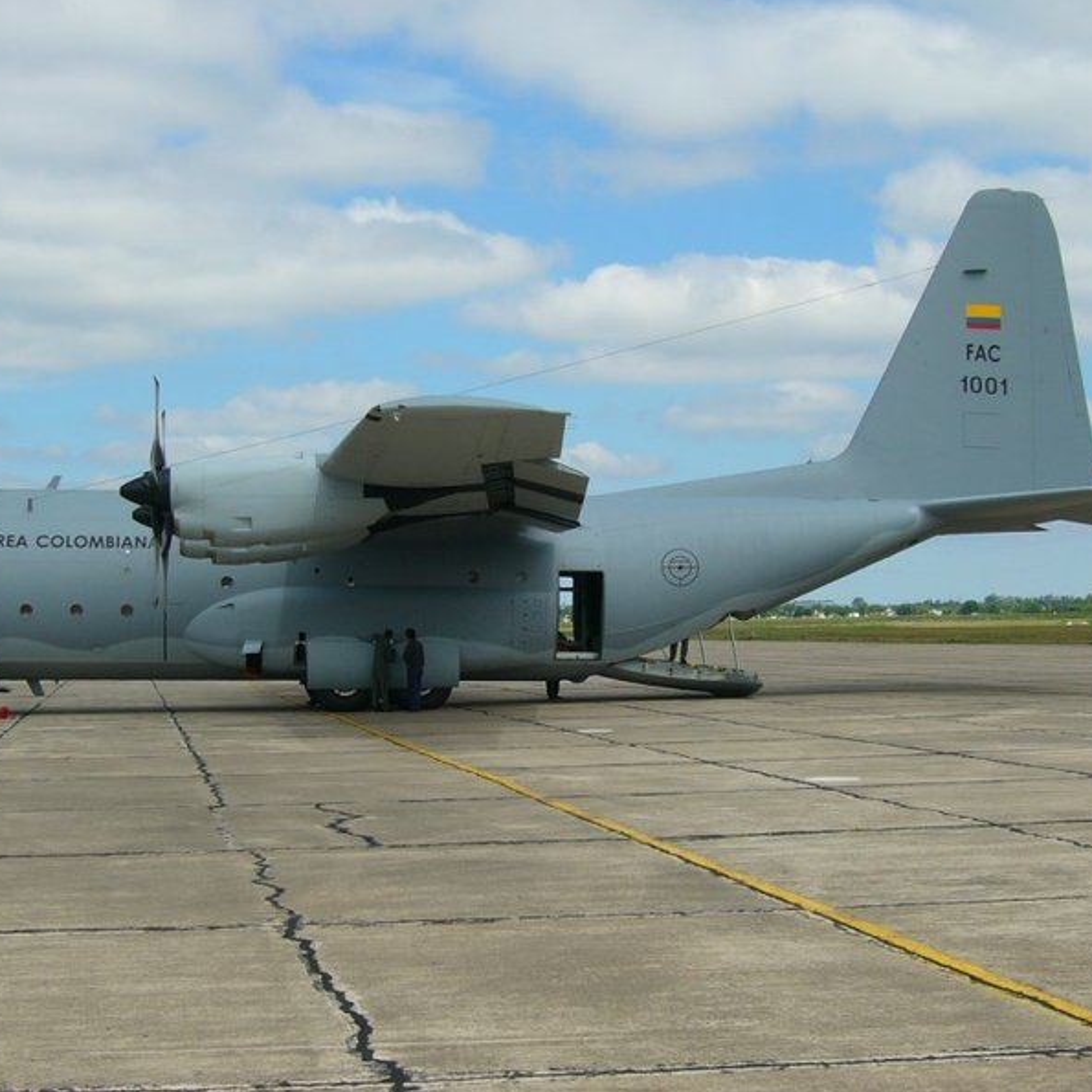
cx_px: 442
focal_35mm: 63
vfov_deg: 27.3
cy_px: 543
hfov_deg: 27.2
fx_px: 2248
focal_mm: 8.8
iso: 50
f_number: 9.7
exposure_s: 1/160
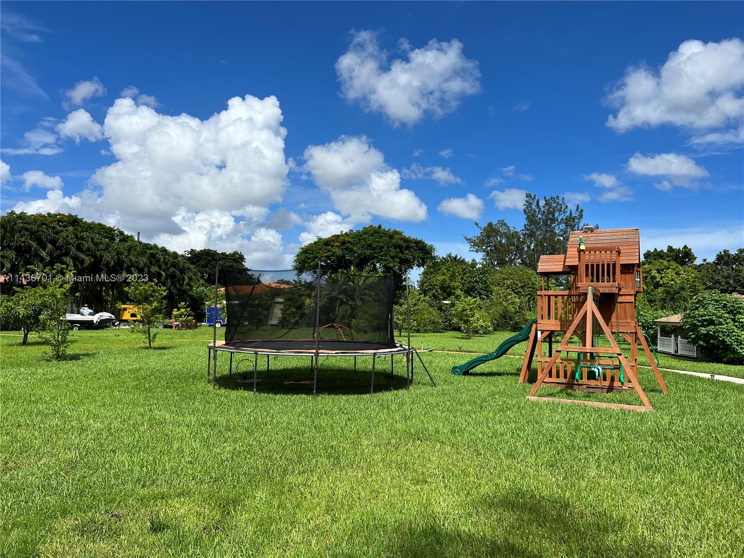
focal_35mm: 26
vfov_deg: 53.1
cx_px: 372
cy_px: 279
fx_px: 559
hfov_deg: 67.3
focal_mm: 5.7
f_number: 1.5
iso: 50
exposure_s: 1/6211
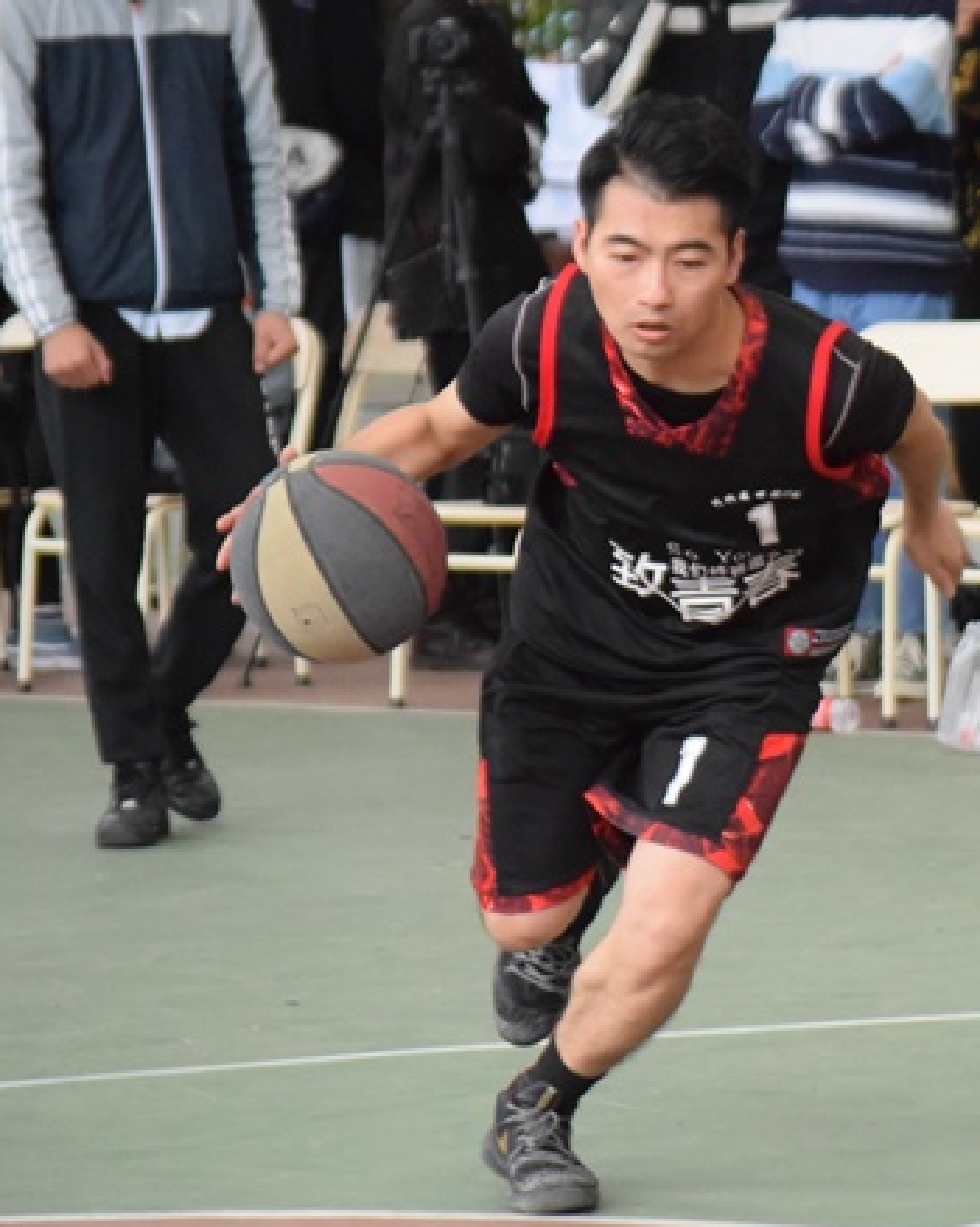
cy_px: 545
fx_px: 9324
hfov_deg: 6.0
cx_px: 1050
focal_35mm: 257
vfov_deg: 7.5
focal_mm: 100
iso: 5000
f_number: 4.5
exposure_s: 1/500
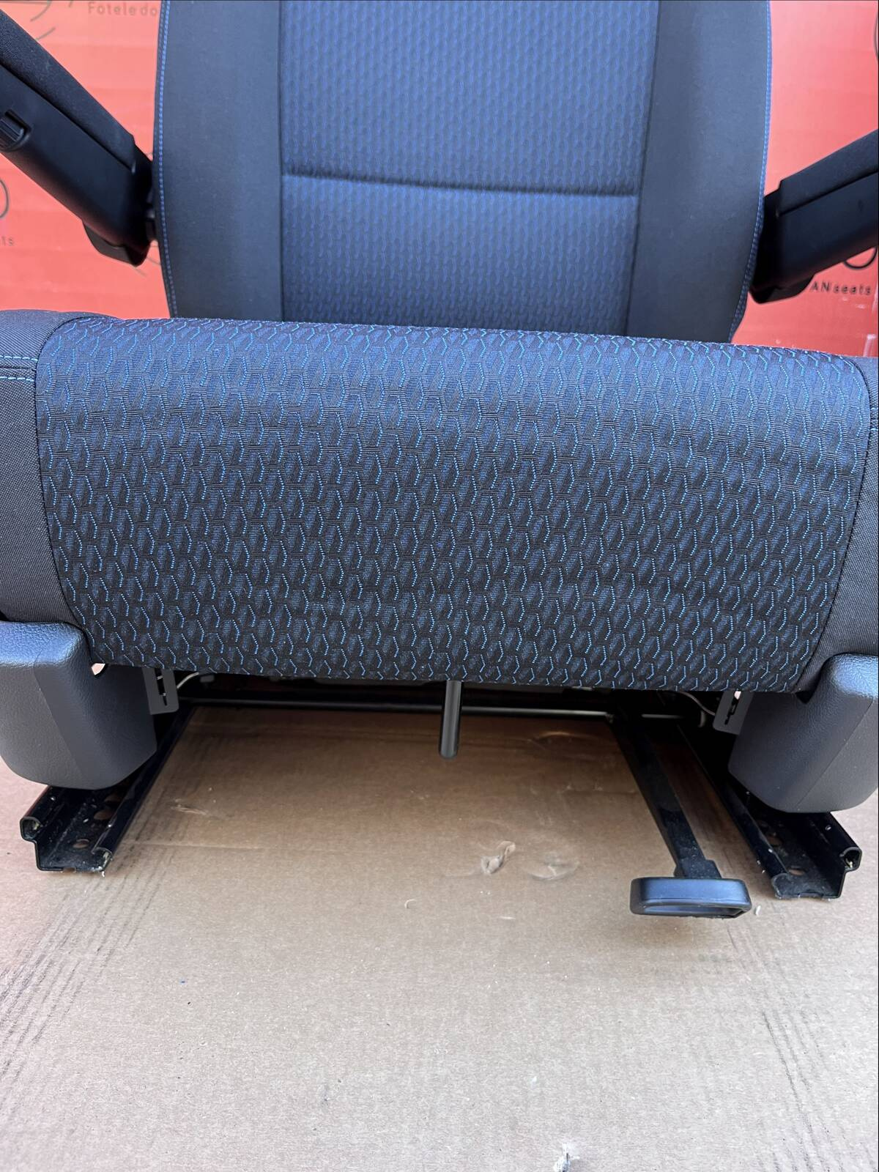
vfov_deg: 67.3
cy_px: 586
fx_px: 880
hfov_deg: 53.1
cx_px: 440
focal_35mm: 26
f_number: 1.6
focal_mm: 5.1
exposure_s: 1/93
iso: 125
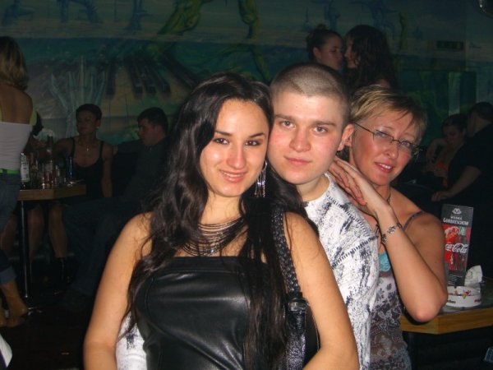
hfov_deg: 41.2
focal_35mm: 46
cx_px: 246
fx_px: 655
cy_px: 185
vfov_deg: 31.5
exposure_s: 1/60
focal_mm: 9.5
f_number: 3.1
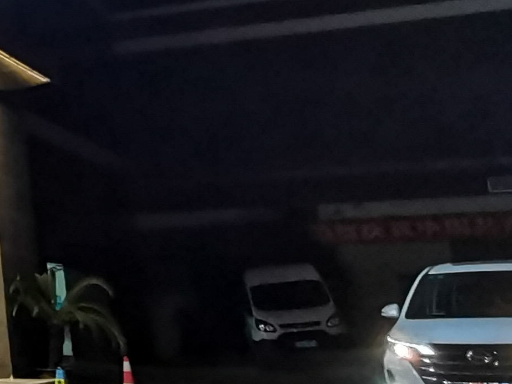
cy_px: -99
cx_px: -420
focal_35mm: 91
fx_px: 1346
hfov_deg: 17.4
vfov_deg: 15.5
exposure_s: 7
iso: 250
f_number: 2.2
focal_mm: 2.2
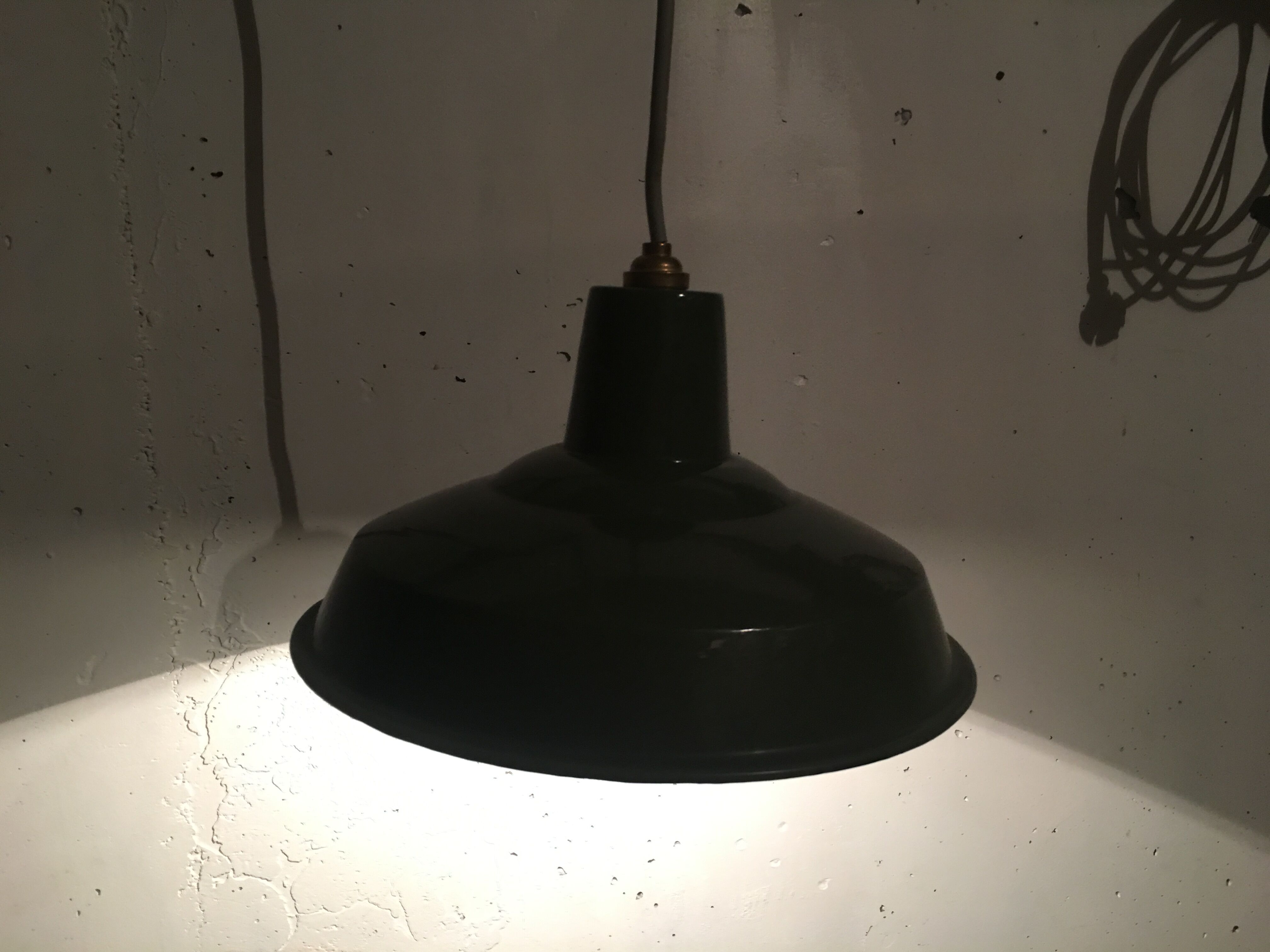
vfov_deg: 48.2
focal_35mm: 29
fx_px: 1064
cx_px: 635
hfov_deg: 61.7
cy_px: 476
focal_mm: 4.15
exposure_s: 1/17
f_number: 2.2
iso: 80
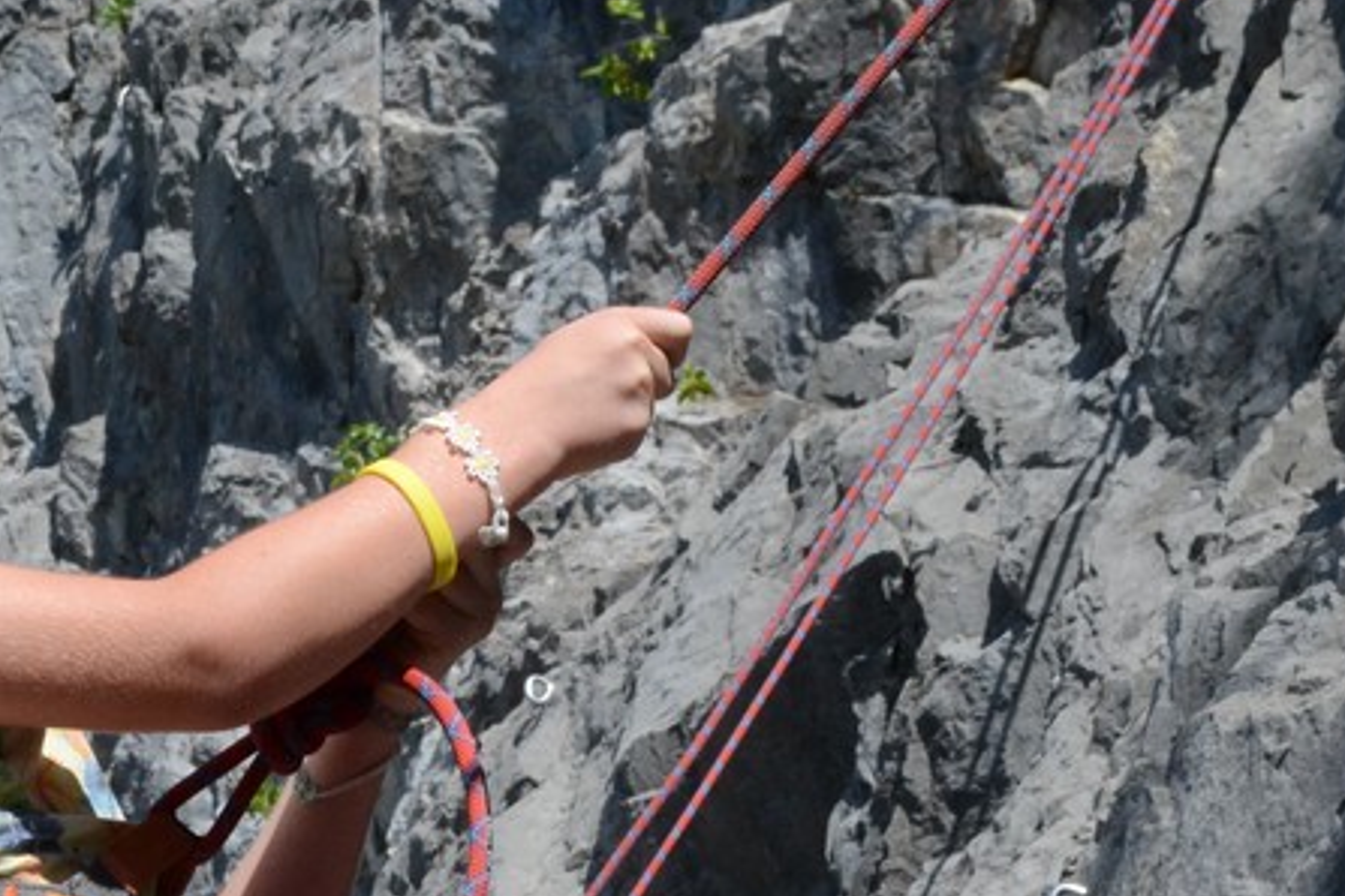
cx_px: -150
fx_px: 7066
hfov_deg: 10.7
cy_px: 696
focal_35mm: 189
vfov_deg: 7.3
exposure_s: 1/1000
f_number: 16
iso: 1600
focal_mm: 55
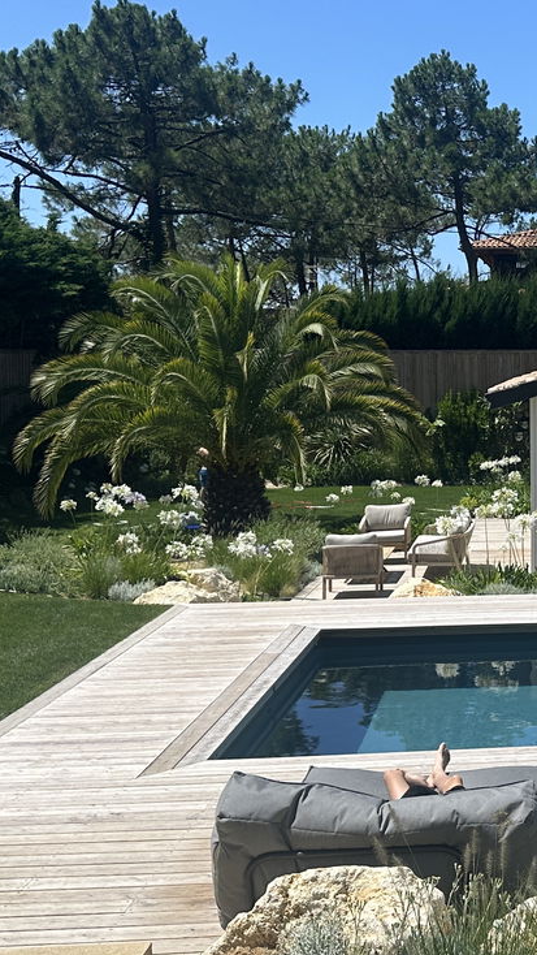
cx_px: 706
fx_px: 1443
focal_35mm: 57
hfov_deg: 19.4
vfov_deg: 36.6
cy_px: 427
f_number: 1.78
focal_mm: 6.86
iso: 80
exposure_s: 1/5525
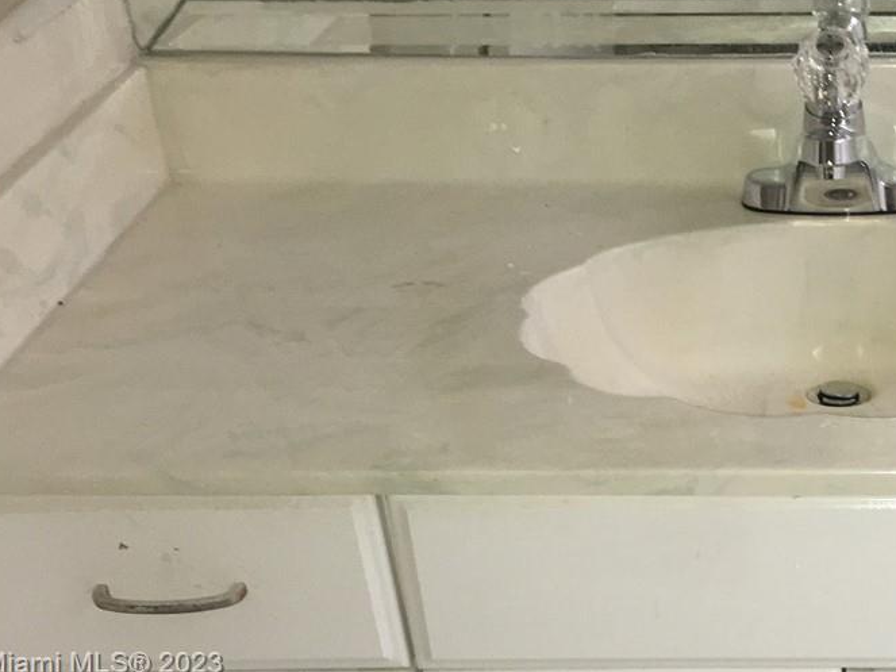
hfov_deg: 26.5
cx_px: 872
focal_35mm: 70
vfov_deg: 20.4
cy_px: 665
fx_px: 1812
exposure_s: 1/30
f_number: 2.2
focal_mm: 4.15
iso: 64
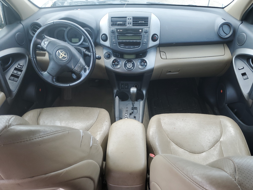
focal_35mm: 26
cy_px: 95
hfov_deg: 67.3
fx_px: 190
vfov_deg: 53.1
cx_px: 126
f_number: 1.5
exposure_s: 1/156
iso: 50
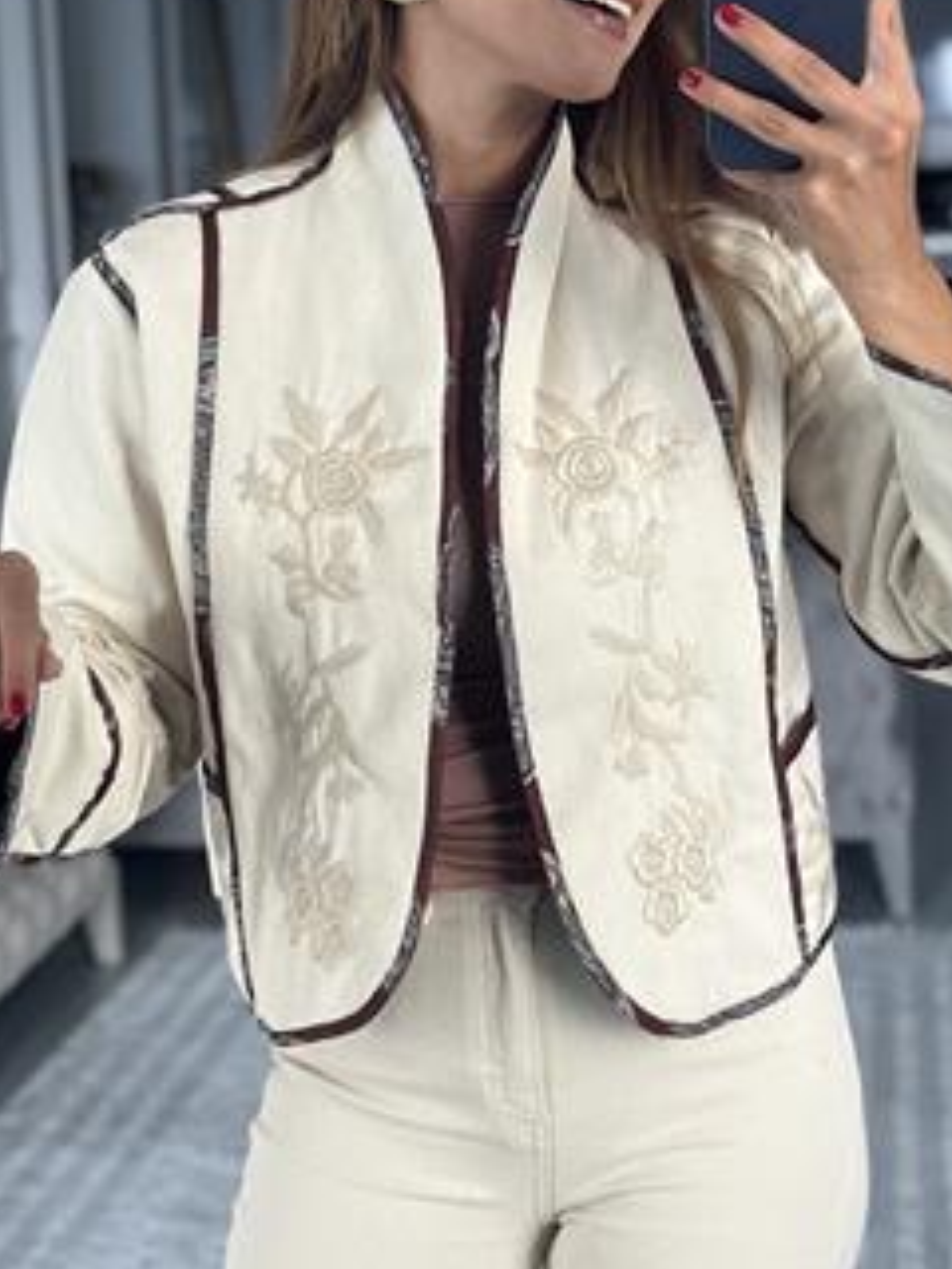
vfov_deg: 25.6
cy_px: 500
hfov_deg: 19.4
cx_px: 536
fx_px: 2787
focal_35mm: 76
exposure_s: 1/60
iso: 250
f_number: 1.78
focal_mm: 6.86
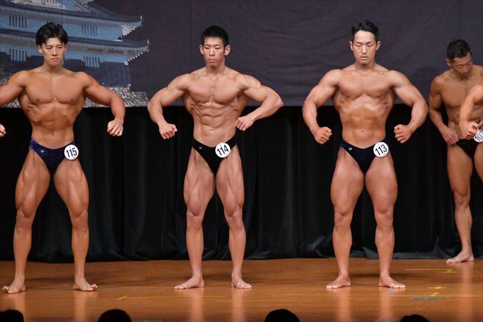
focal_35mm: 270
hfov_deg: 7.6
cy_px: 161
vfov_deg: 5.1
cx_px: 242
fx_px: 3621
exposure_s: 1/400
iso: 5000
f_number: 5.6
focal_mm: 180
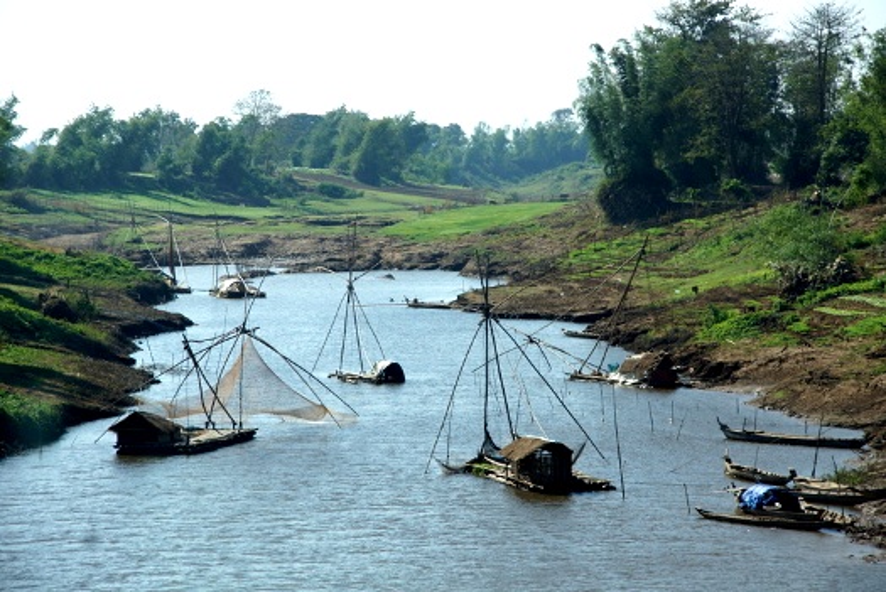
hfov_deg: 13.7
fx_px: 3695
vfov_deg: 9.2
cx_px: 443
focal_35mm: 150
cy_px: 296
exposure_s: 1/320
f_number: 8
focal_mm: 100
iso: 100
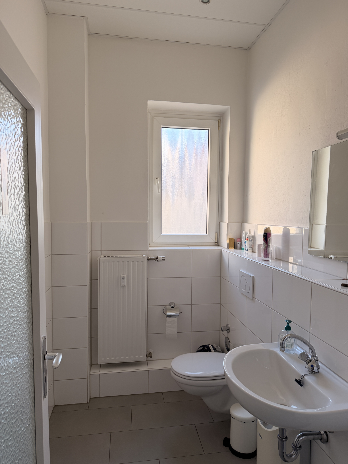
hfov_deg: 56.8
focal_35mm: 24
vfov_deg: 71.6
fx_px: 322
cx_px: 174
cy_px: 232
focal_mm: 6.76
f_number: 1.78
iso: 100
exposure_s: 1/188
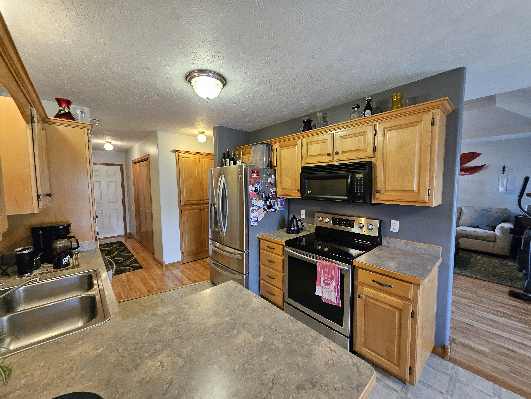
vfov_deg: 89.9
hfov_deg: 106.2
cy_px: 200
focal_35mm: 13
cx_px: 266
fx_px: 199
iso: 400
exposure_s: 1/60
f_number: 2.2
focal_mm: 1.74
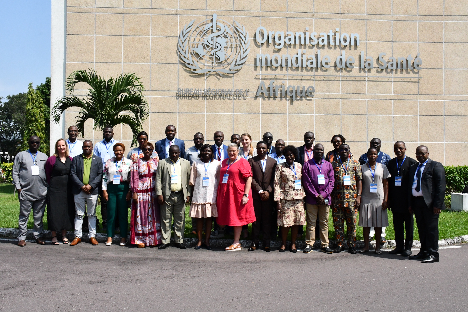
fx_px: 429
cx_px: 234
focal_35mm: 33
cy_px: 156
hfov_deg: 57.2
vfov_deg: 40.0
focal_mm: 22
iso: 2500
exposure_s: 1/1250
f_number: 18
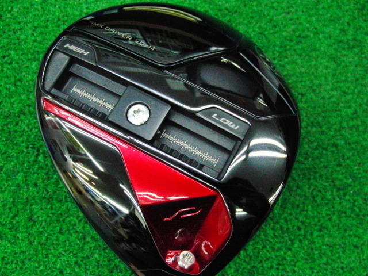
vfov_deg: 38.7
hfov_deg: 50.1
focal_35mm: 37
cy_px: 138
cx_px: 184
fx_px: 393
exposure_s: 1/250
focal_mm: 6.42
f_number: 3.6
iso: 3200
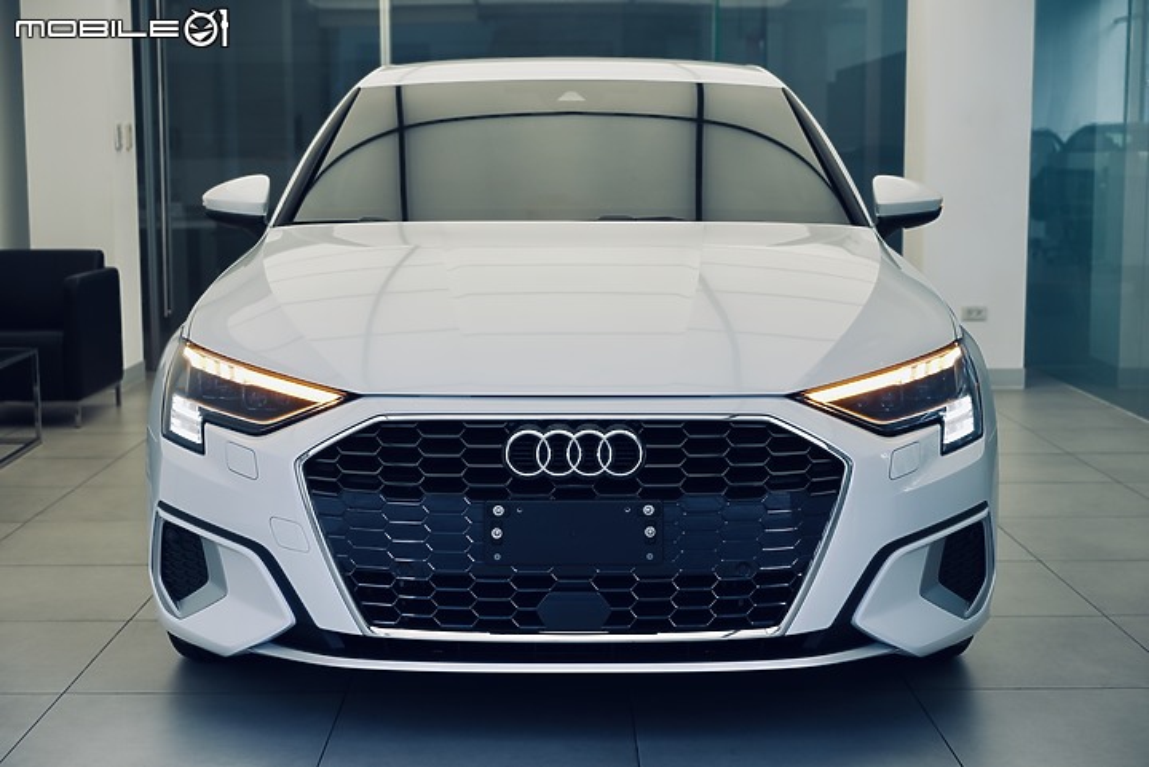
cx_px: 574
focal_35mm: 55
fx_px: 1756
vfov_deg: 24.7
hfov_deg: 36.2
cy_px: 384
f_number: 5.6
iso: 640
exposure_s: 1/400
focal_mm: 55
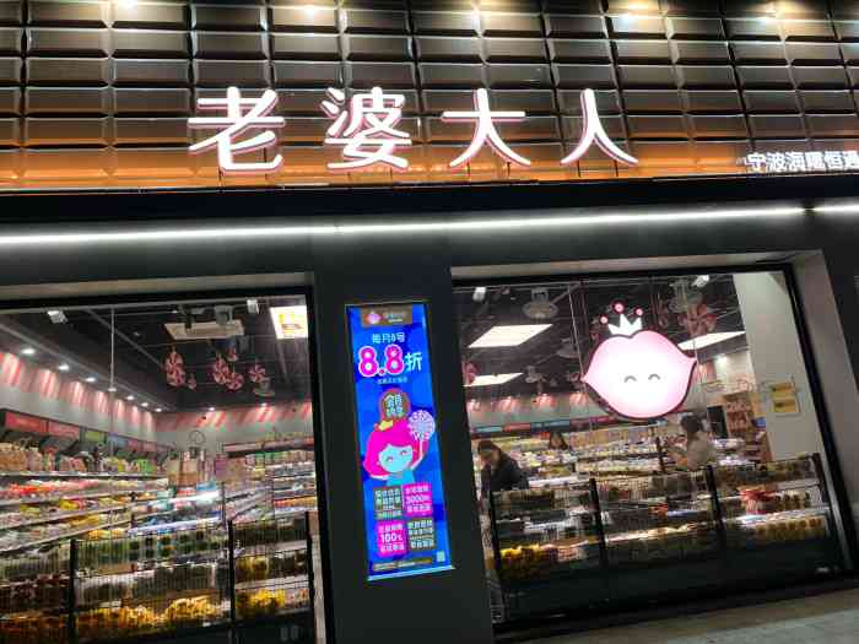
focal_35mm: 26
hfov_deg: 67.3
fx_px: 645
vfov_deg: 53.1
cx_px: 430
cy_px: 322
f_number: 1.8
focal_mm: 4.25
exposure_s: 1/50
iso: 100
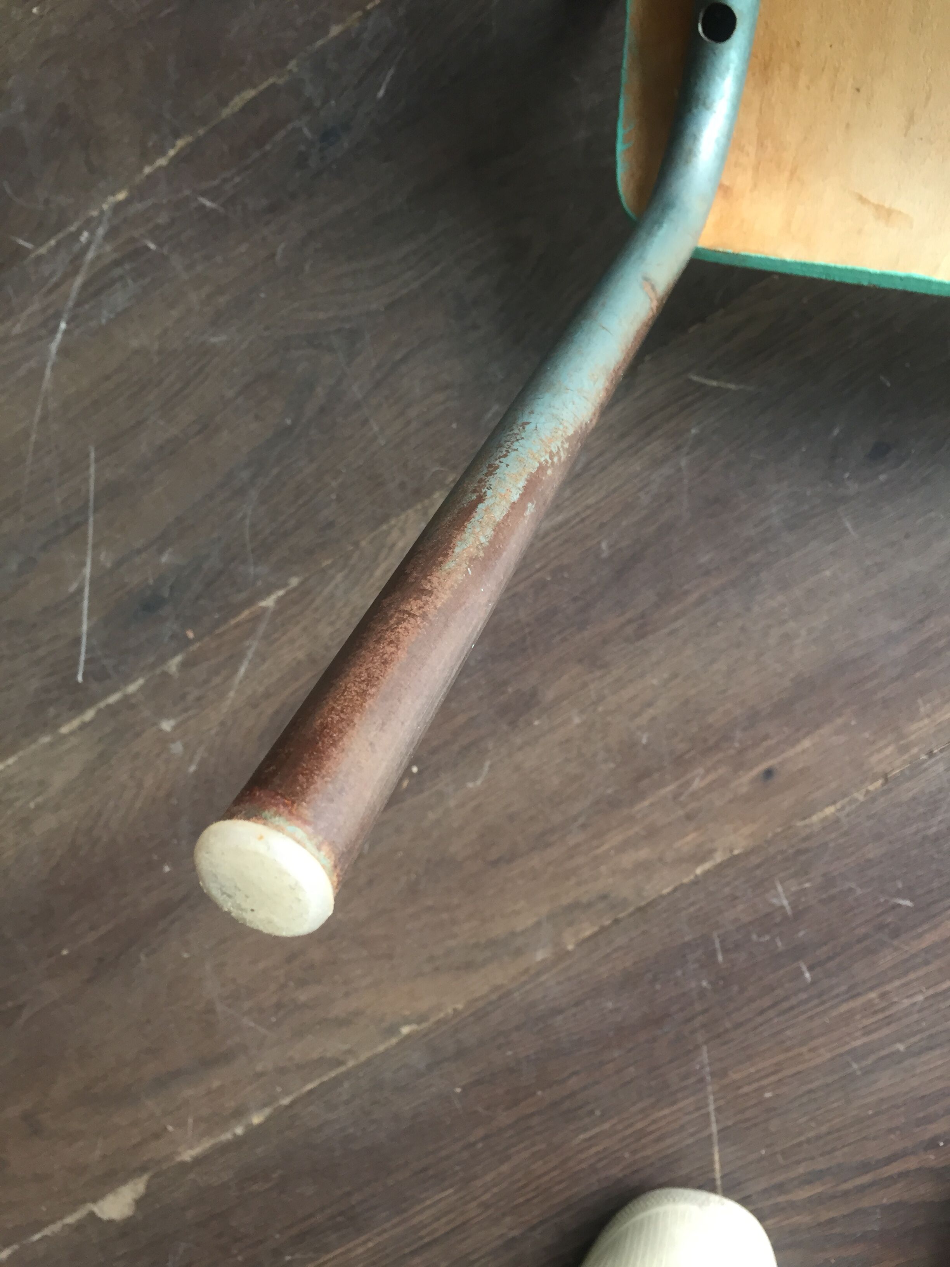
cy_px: 634
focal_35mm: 29
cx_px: 475
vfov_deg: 61.7
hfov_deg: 48.2
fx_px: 1061
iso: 100
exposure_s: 1/33
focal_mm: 4.15
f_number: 2.2
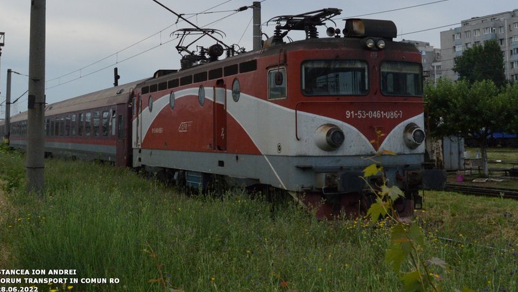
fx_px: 398
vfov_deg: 40.0
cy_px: 118
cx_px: 261
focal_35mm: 29
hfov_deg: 66.1
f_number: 5.6
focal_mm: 18
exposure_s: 1/1600
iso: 800
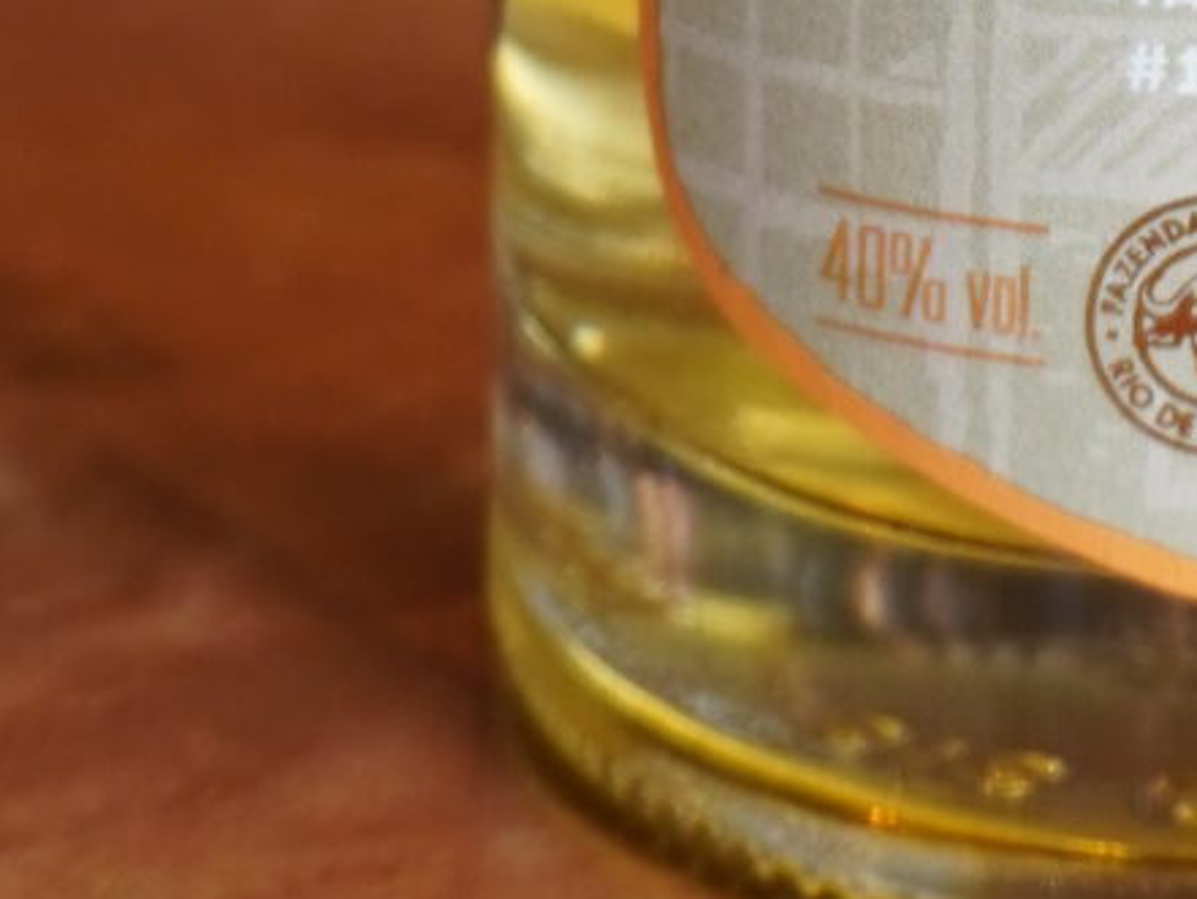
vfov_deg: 9.6
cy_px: -1396
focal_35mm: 134
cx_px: 1315
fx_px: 4635
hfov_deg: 14.4
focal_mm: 16
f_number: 4
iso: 250
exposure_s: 1/60
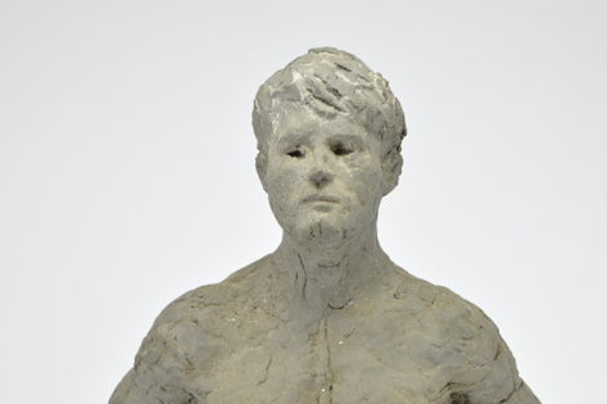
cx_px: 341
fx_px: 1882
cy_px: 264
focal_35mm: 112
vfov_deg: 12.2
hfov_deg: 18.3
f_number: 5.6
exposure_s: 1/125
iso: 800
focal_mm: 55
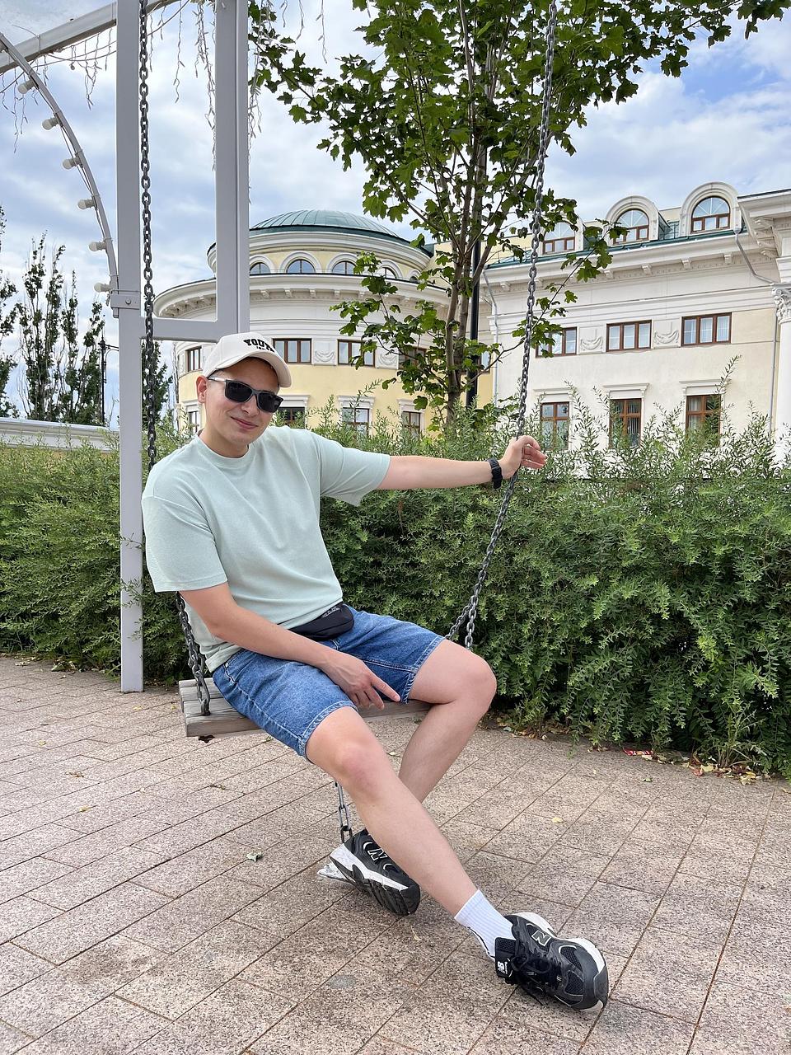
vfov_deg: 67.3
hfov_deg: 53.1
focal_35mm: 26
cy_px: 528
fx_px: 792
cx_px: 396
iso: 50
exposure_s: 1/1957
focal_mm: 5.1
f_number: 1.6
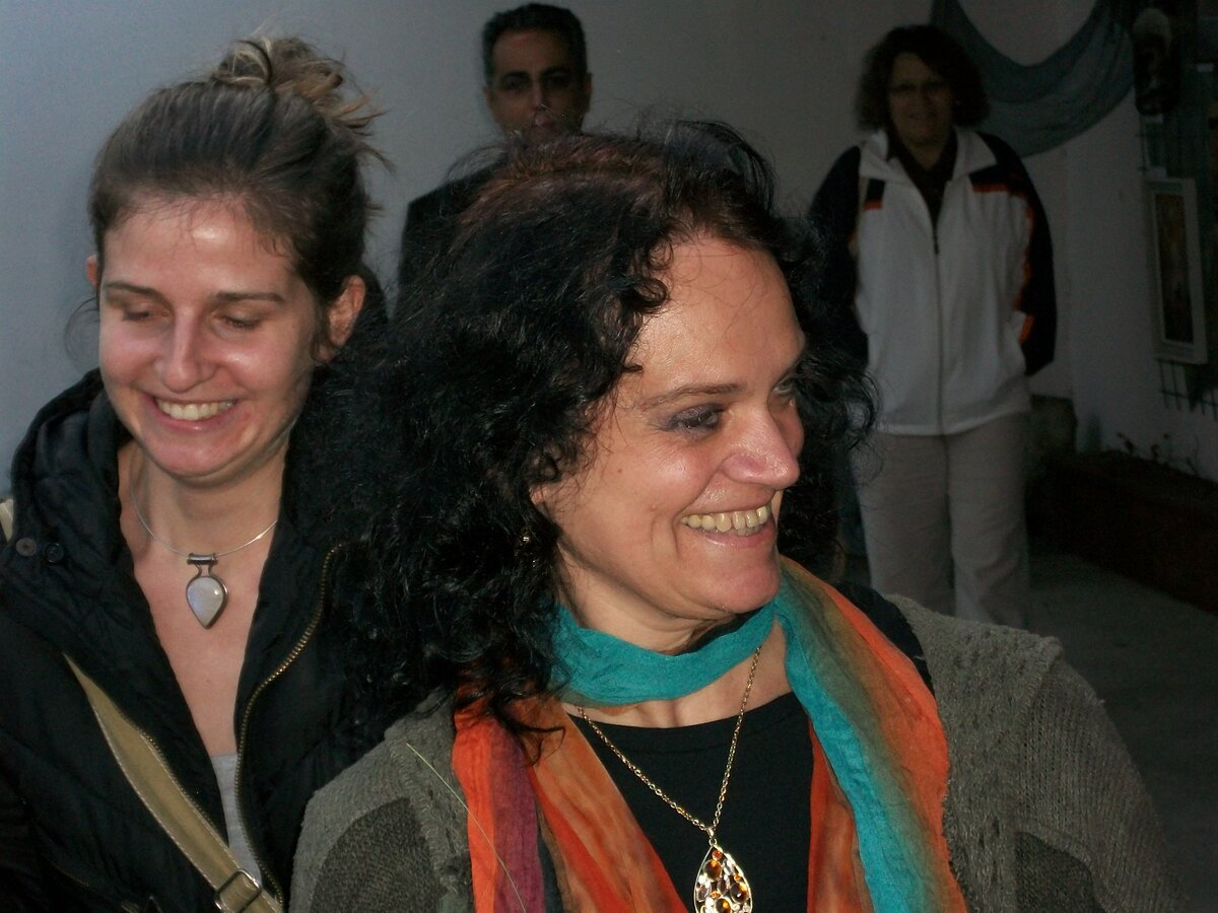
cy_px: 456
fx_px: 3378
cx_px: 609
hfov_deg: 20.4
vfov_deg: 15.4
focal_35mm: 96
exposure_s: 1/125
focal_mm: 17.1
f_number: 5.2
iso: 240
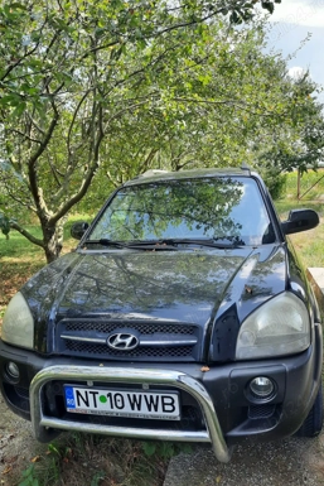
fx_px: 364
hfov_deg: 47.9
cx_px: 154
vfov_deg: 67.4
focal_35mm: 27
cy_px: 240
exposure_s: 1/169
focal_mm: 4.6
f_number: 2
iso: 32
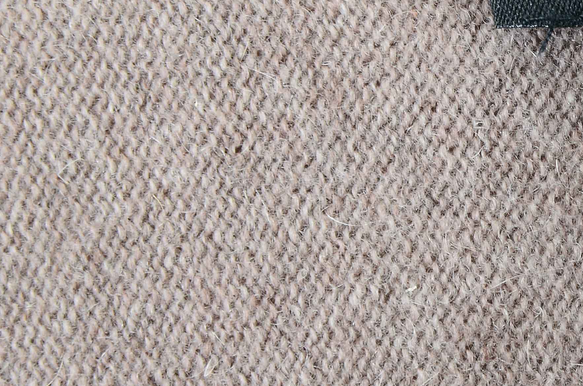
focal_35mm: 293
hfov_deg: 7.0
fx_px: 4736
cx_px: 745
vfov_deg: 4.7
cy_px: 125
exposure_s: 1/80
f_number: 10
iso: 400
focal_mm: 70
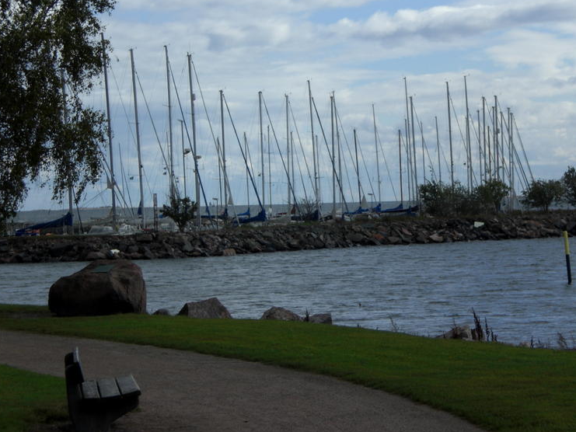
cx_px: 287
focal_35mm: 123
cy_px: 222
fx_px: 2047
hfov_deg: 16.0
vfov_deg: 12.1
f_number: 5.9
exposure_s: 1/250
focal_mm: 18.9
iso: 50
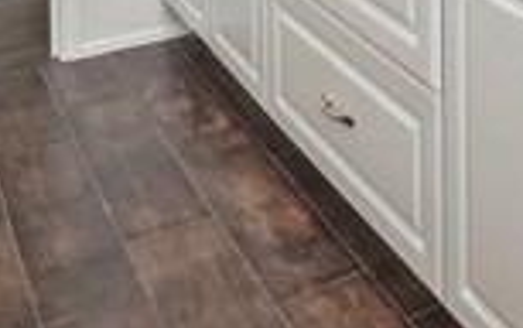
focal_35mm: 68
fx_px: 970
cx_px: 649
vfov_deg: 15.0
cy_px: -359
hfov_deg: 26.4
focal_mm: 16
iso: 2500
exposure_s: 1/30
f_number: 8
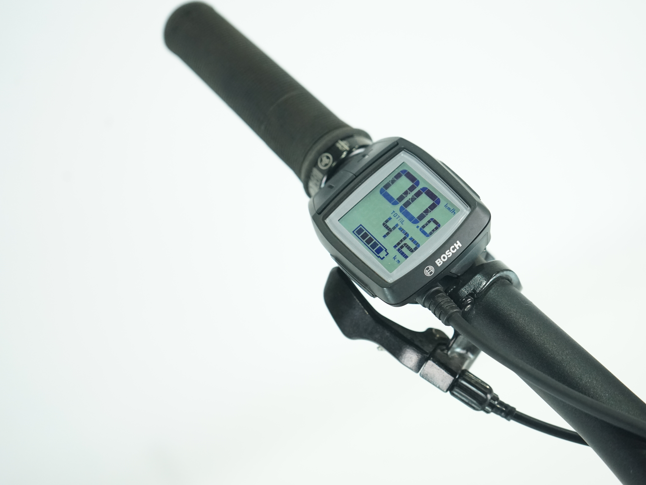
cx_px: 369
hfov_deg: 43.7
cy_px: 239
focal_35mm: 43
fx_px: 802
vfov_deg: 33.6
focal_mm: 39
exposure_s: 1/200
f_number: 5
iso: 2500
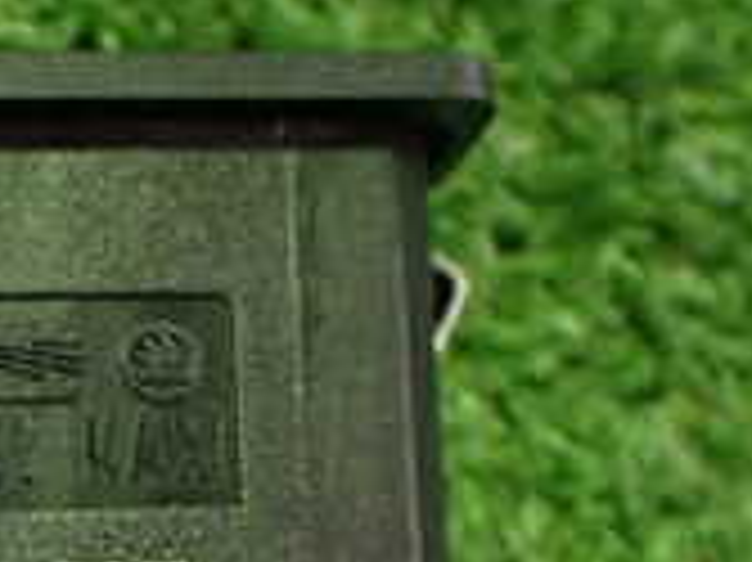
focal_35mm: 108
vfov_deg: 13.0
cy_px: 823
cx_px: -167
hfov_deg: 17.3
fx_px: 2345
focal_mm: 5.4
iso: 800
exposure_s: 1/40
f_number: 2.3
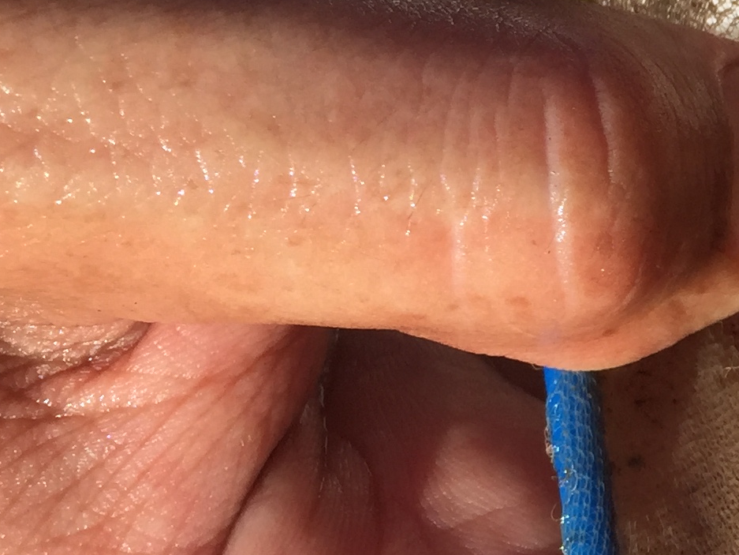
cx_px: 1187
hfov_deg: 17.1
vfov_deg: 14.6
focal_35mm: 101
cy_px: 367
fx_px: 2156
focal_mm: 4.15
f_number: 2.2
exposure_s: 1/1014
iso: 32
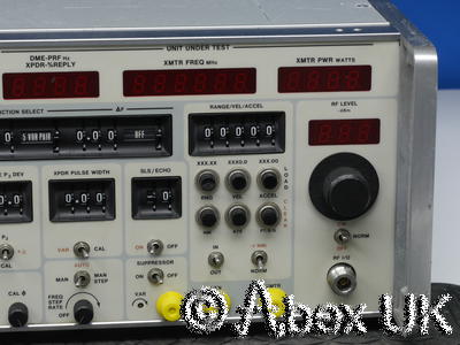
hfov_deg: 14.3
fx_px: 1834
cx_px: 230
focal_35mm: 138
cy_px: 172
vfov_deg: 10.7
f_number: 11
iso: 400
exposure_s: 1/8
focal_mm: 69
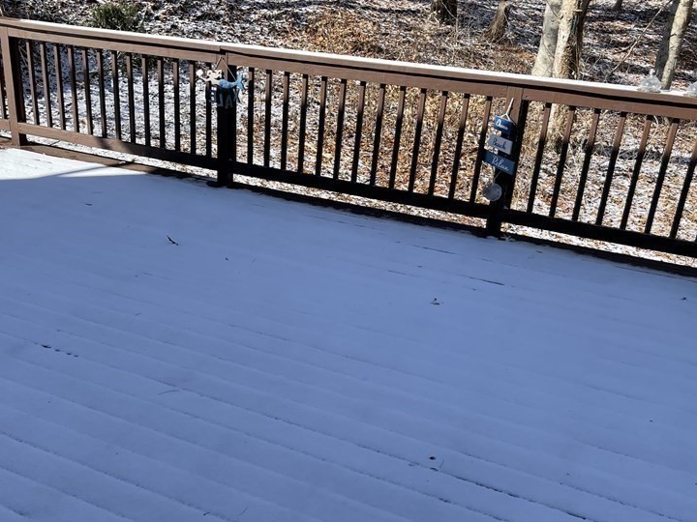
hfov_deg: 49.8
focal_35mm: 37
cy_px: 246
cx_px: 280
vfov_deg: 38.7
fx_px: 745
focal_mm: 5.1
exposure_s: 1/1667
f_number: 1.6
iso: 32
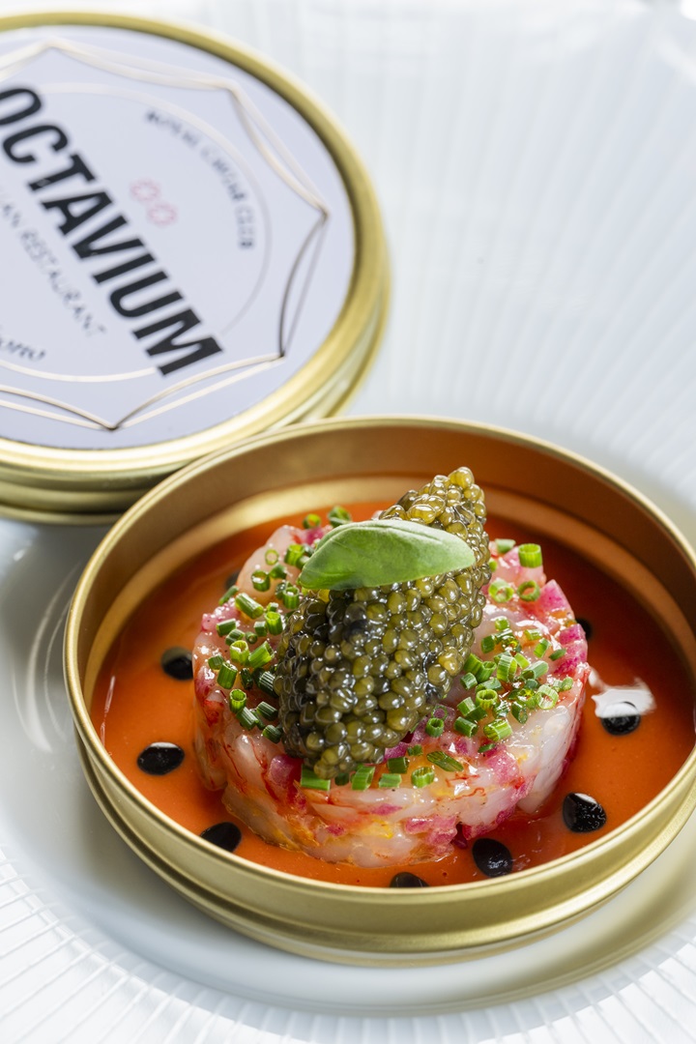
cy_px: 522
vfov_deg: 19.5
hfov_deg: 13.0
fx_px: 3045
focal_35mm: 105
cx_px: 348
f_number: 11
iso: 200
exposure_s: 1/100
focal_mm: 105
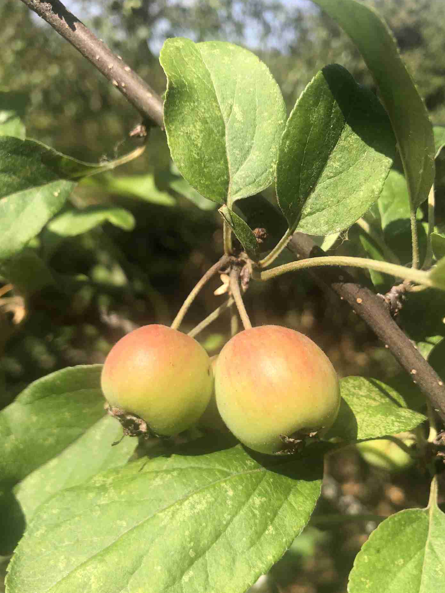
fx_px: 531
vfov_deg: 58.4
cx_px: 236
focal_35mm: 31
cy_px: 300
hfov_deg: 45.4
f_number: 1.8
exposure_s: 1/979
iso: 20
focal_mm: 3.99
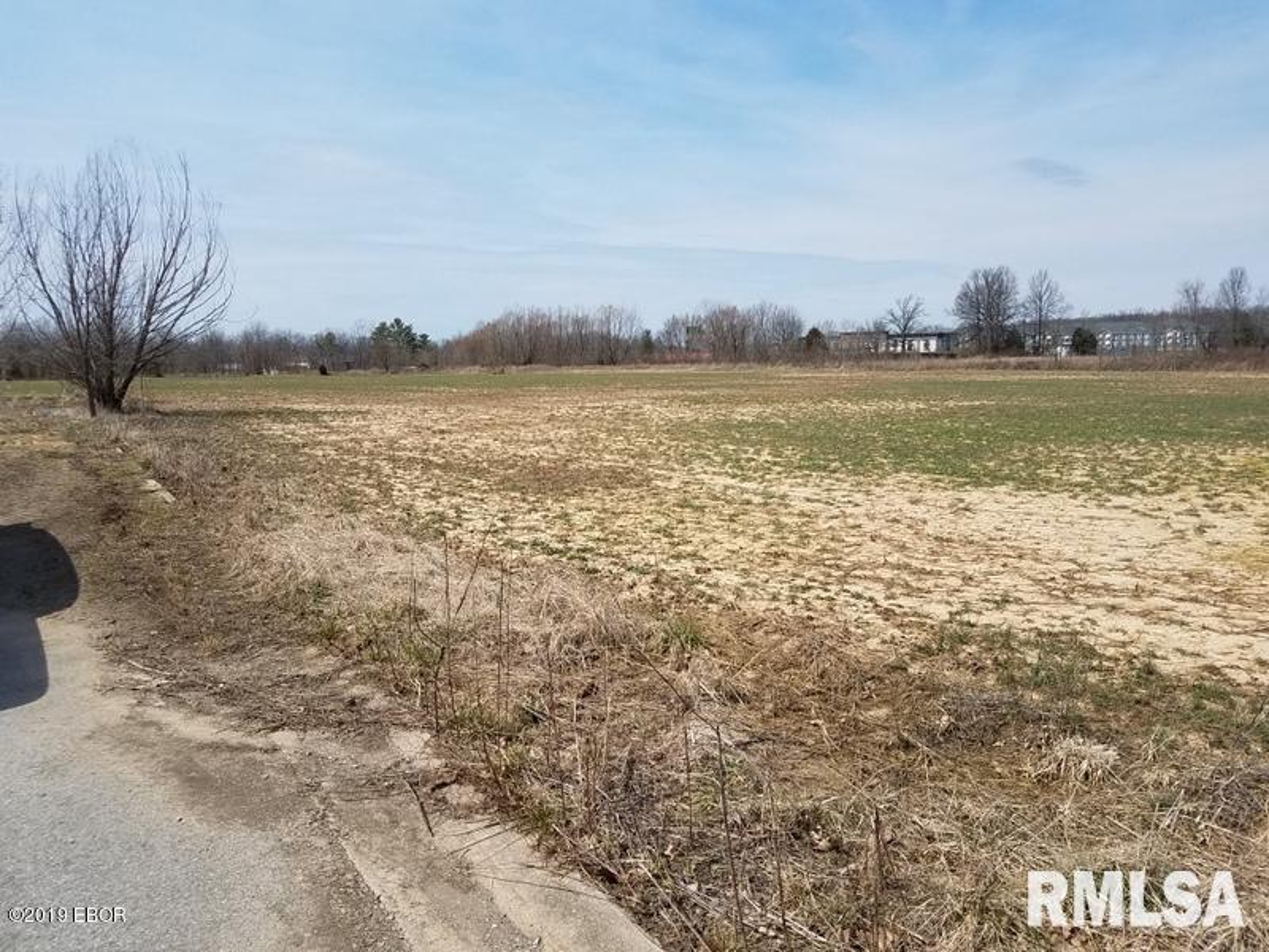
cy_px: 476
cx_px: 634
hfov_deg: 67.3
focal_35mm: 26
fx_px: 953
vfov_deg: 53.1
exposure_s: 1/2880
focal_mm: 4.2
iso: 40
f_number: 1.7
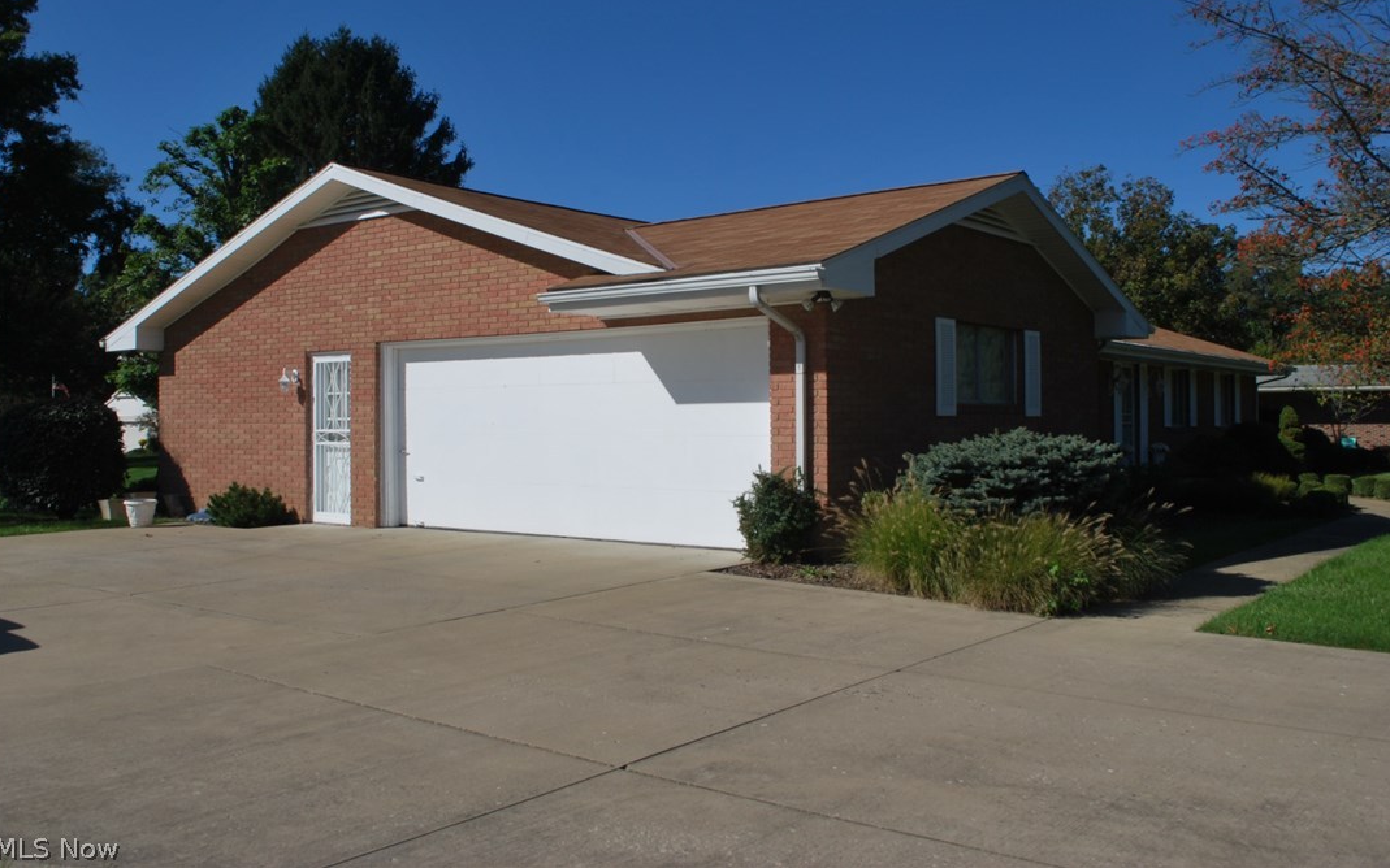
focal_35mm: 31
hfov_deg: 61.2
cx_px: 690
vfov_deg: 40.6
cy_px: 398
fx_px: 1174
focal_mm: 20
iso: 100
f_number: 13
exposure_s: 1/200
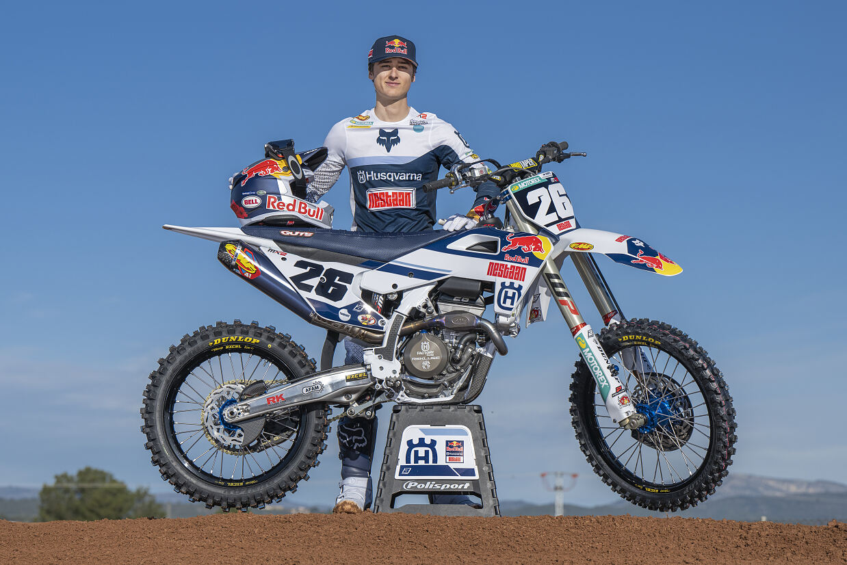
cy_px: 282
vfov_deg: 14.4
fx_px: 2236
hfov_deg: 21.5
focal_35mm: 95
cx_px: 424
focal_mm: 95
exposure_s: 1/2000
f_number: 5.6
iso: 200
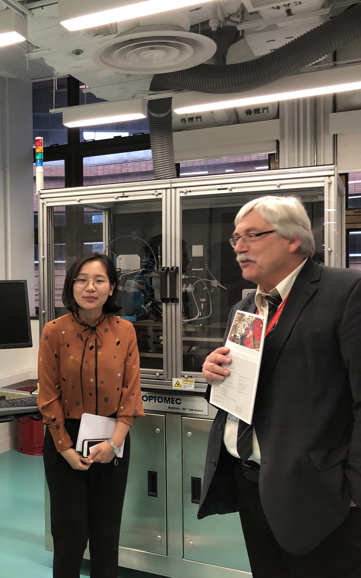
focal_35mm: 40
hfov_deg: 30.7
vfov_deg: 49.3
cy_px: 288
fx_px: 630
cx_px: 44
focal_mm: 4
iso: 40
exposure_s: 1/17
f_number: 1.8
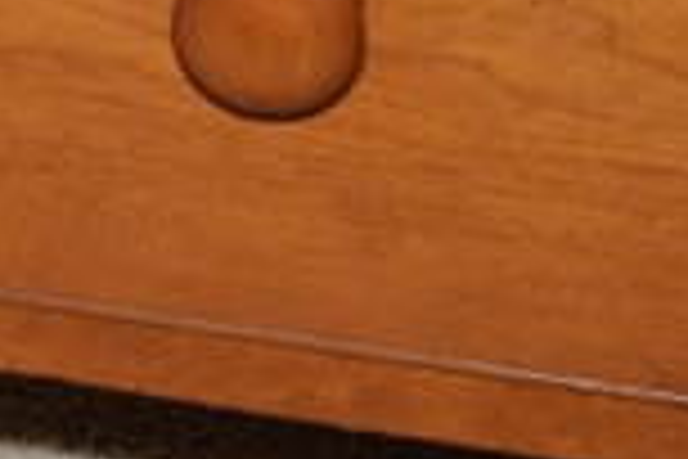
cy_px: 97
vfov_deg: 4.0
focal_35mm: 345
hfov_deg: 5.9
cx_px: -513
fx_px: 6595
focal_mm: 55
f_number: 5.6
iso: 800
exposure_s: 1/125
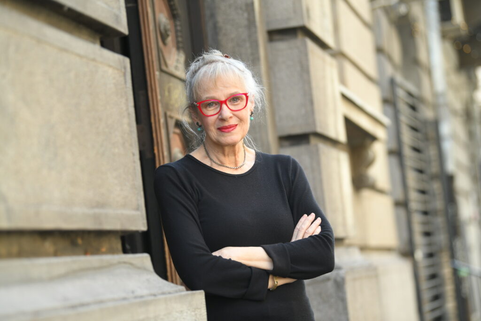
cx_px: 240
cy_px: 160
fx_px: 1269
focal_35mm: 95
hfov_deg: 21.5
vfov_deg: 14.4
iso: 320
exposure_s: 1/200
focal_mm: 95
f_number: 3.2
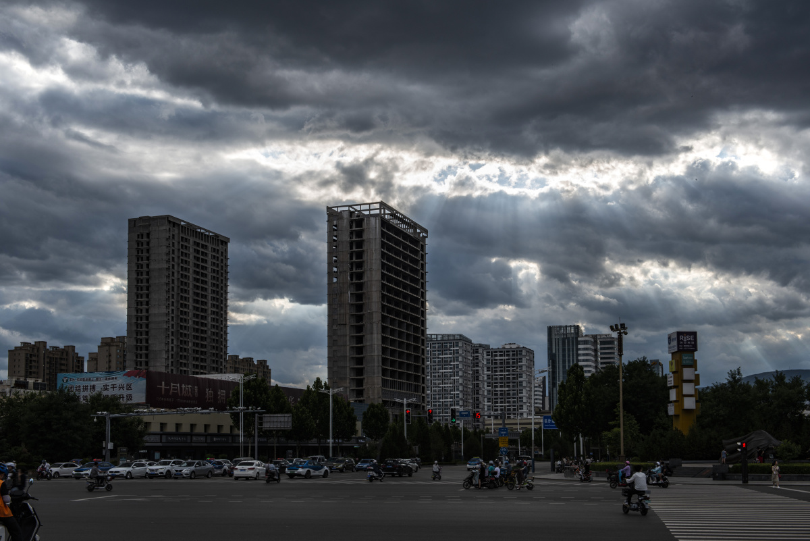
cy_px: 270
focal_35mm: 42
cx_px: 405
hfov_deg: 46.4
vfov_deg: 31.9
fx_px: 945
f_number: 10
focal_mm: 42
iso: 100
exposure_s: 1/60
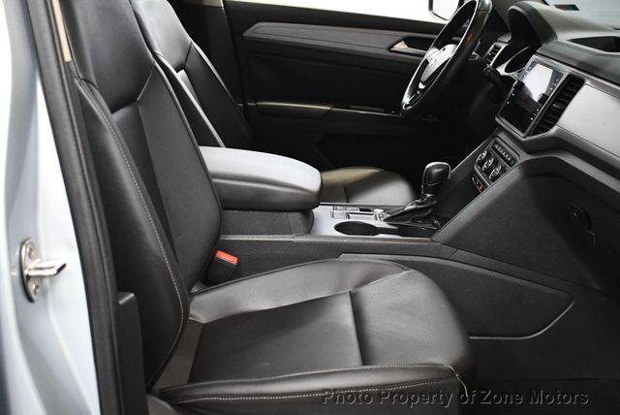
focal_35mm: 48
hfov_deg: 41.1
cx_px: 310
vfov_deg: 28.1
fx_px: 827
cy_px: 208
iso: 3200
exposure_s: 1/80
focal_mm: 24
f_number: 3.8
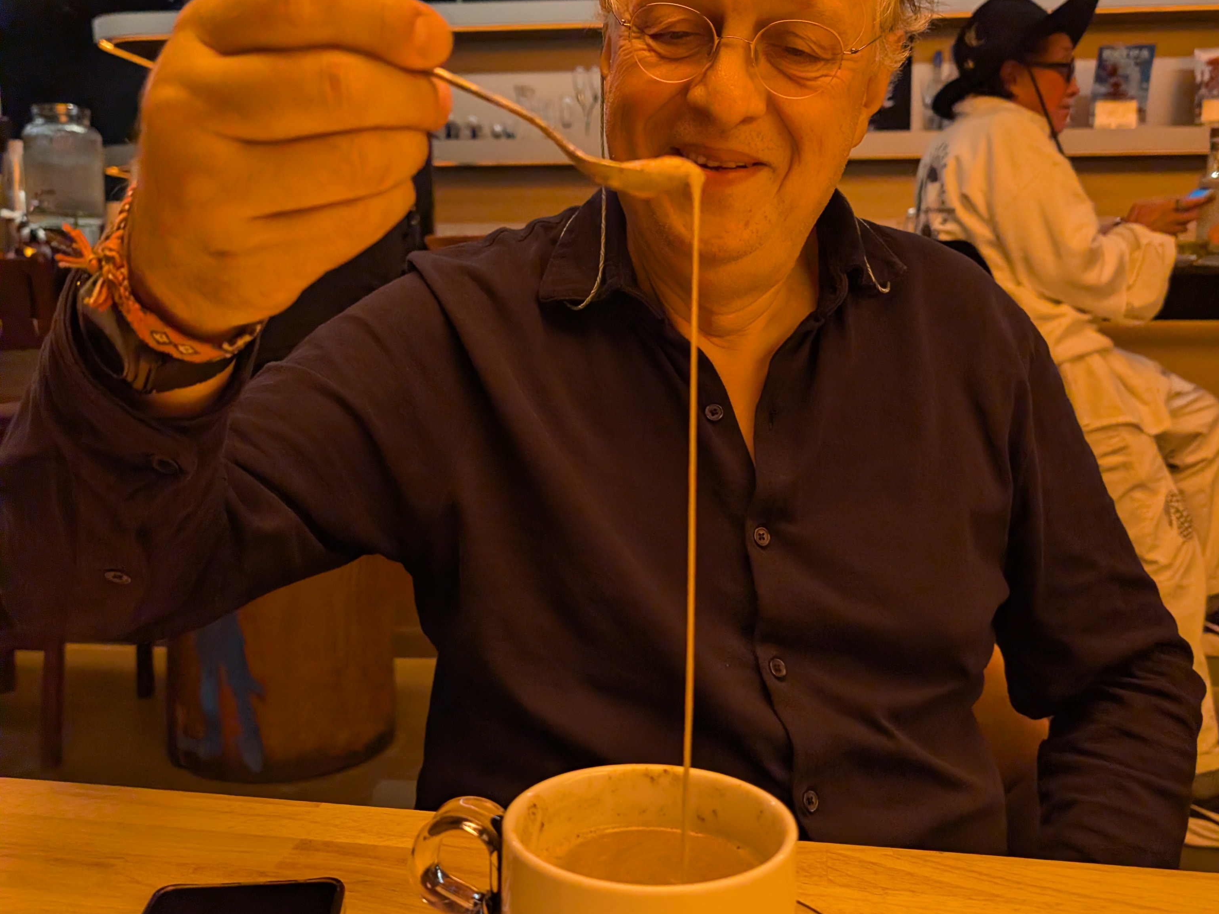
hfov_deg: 56.8
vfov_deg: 44.1
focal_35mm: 32
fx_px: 1127
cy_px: 403
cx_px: 610
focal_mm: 6.9
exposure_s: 1/1005
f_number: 1.68
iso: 1783
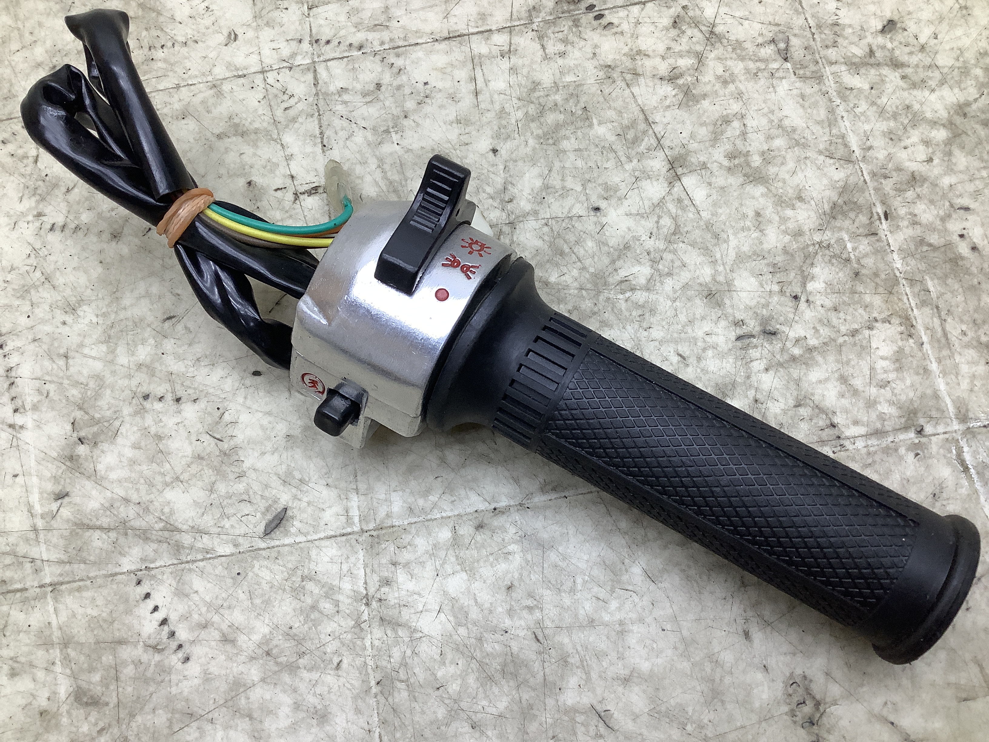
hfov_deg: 58.4
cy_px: 371
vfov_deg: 45.4
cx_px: 494
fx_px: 886
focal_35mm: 31
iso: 64
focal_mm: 3.3
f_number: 2.4
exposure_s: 1/120
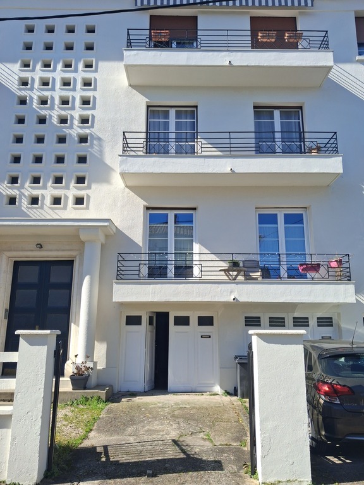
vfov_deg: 65.3
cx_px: 182
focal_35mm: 27
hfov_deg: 51.4
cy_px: 242
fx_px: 379
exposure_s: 1/407
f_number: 1.8
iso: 25
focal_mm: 4
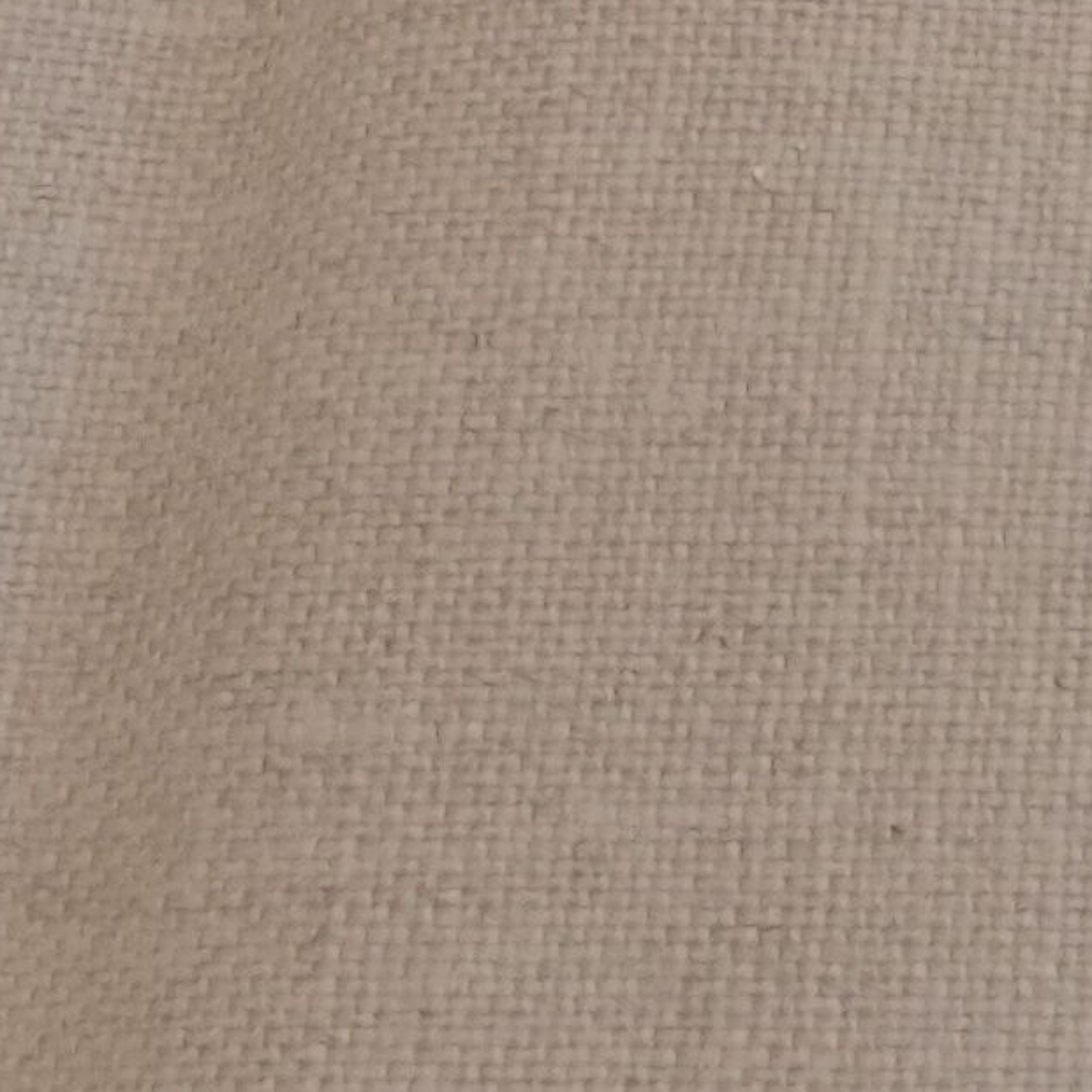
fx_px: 5710
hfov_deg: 10.5
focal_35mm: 160
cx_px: 1657
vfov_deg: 9.1
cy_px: -1990
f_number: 2
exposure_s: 1/33.3
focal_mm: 3.54
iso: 669
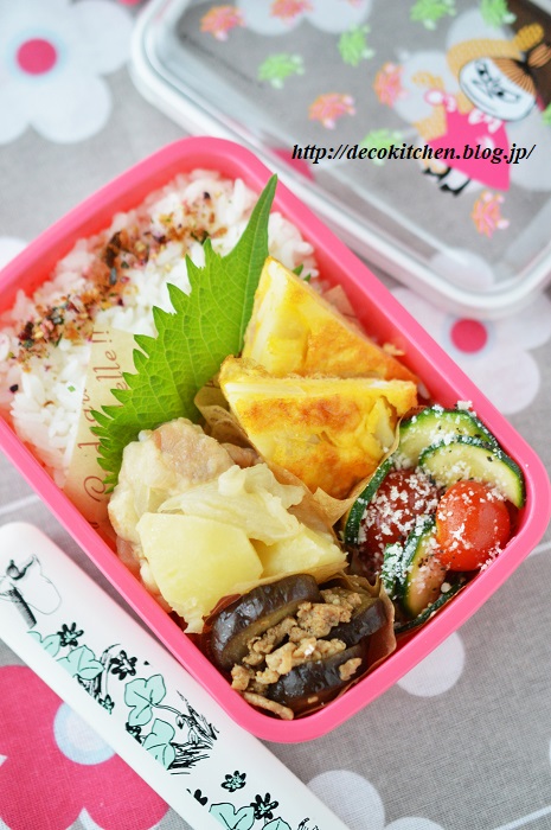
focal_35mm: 60
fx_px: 1381
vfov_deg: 33.4
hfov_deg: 22.6
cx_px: 276
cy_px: 415
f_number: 3
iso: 900
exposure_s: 1/60
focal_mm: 40
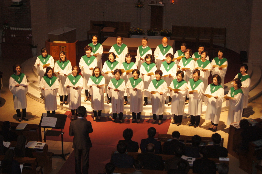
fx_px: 545
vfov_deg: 18.1
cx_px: 131
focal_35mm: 75
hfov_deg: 27.0
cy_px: 87
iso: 800
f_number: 5.6
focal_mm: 50
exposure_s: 1/80
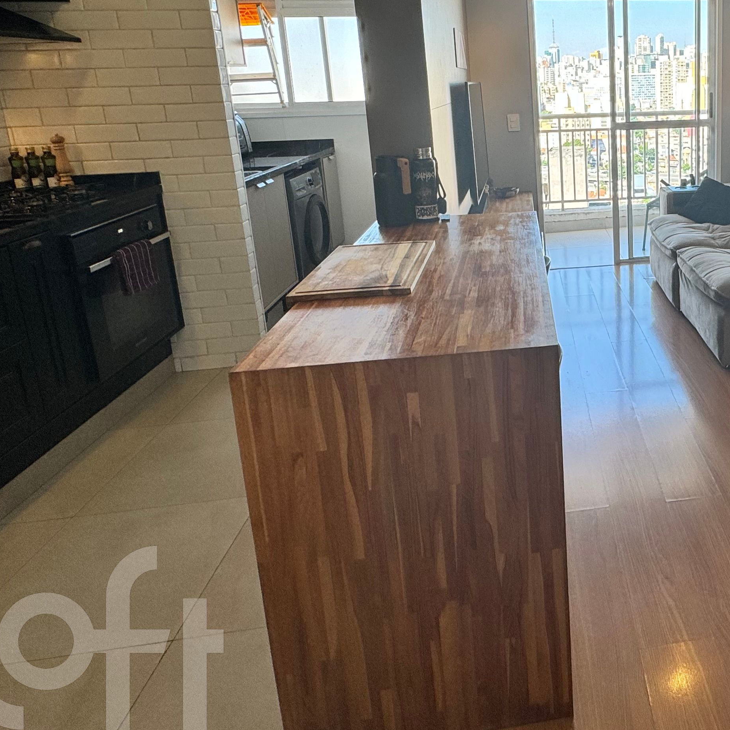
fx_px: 644
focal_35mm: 27
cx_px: 622
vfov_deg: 57.0
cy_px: 211
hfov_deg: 53.5
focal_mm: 2.22
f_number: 2.2
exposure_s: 1/120
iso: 40
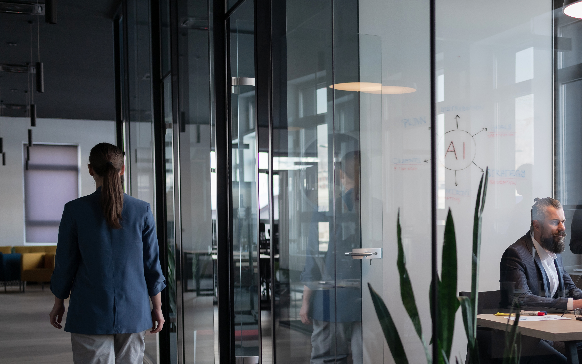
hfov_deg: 34.6
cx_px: 463
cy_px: 276
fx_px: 904
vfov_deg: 22.5
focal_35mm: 57
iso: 320
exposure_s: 1/320
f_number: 2.5
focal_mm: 35
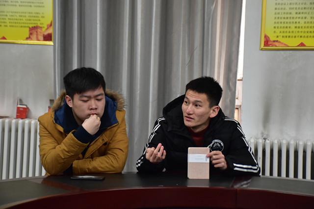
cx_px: 157
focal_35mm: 93
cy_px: 104
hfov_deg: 21.9
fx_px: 811
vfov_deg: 14.7
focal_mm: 62
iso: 1600
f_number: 5.6
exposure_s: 1/60
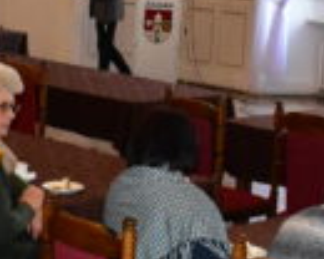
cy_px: 130
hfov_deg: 15.6
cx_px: 197
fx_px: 1179
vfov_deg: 12.5
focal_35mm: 123
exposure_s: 1/160
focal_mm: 18
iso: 4000
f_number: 5
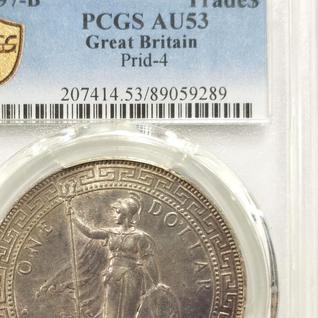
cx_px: 112
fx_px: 883
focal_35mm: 85
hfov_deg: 20.4
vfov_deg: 20.3
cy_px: 210
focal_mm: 5.56
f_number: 16
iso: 160
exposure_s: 1/100
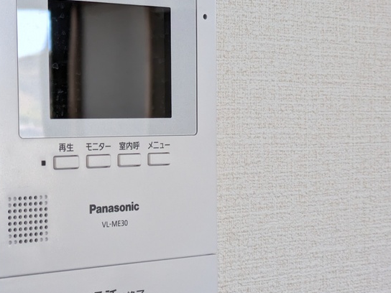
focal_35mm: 90
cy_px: 160
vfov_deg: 16.4
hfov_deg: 21.6
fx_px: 1017
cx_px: 109
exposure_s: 1/120
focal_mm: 5.43
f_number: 1.89
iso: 179
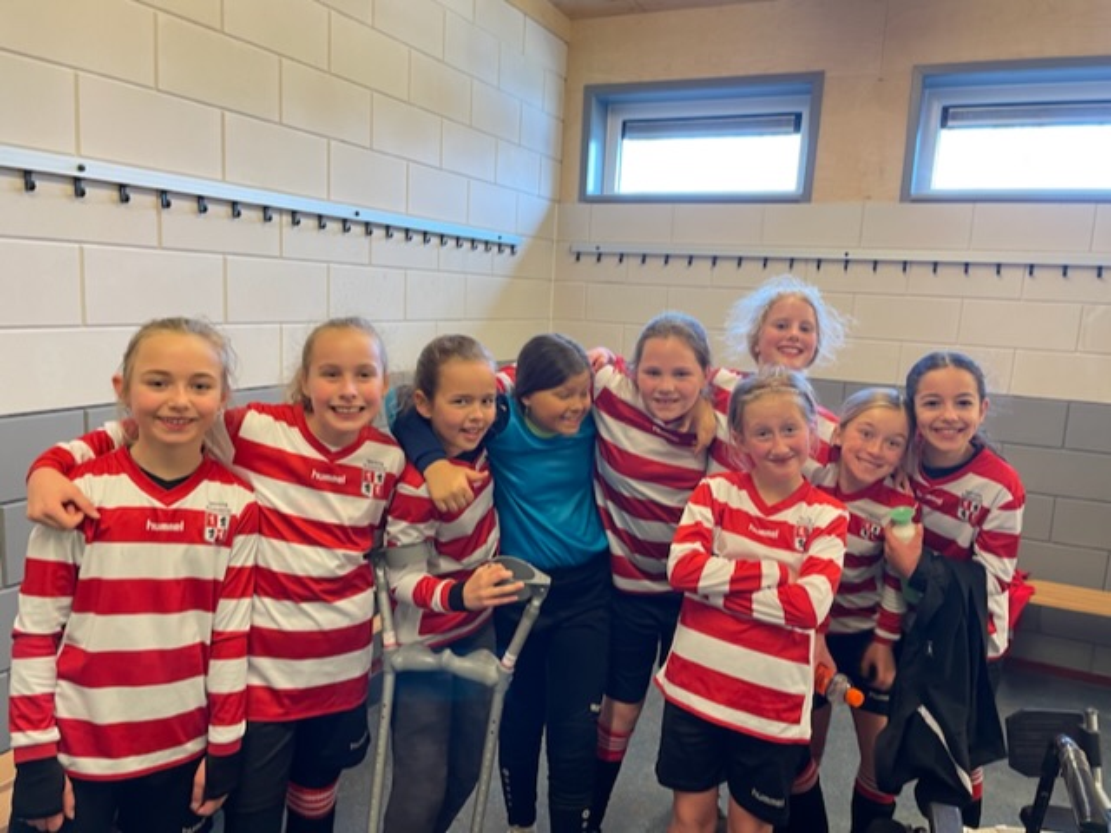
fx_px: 834
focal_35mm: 26
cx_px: 556
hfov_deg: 67.3
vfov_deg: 53.1
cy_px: 416
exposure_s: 1/50
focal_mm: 4.2
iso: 125
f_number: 1.6
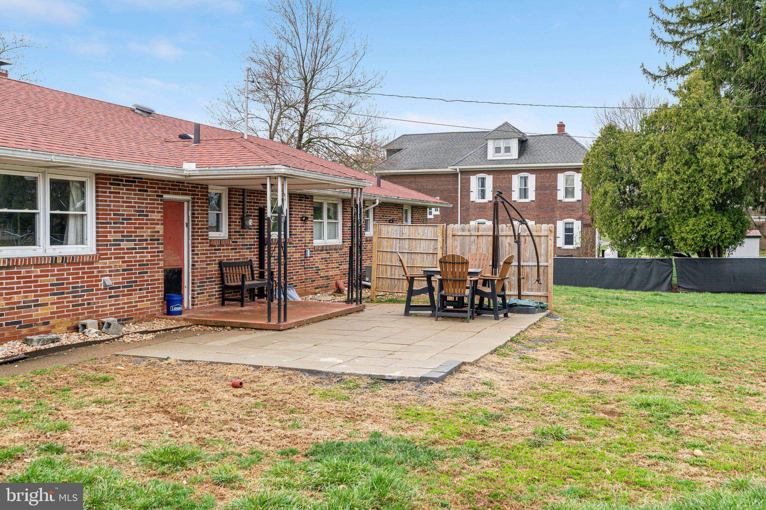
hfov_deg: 54.4
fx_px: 745
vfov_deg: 37.8
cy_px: 255
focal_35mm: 35
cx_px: 383
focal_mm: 35
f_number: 7.1
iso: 320
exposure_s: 1/320
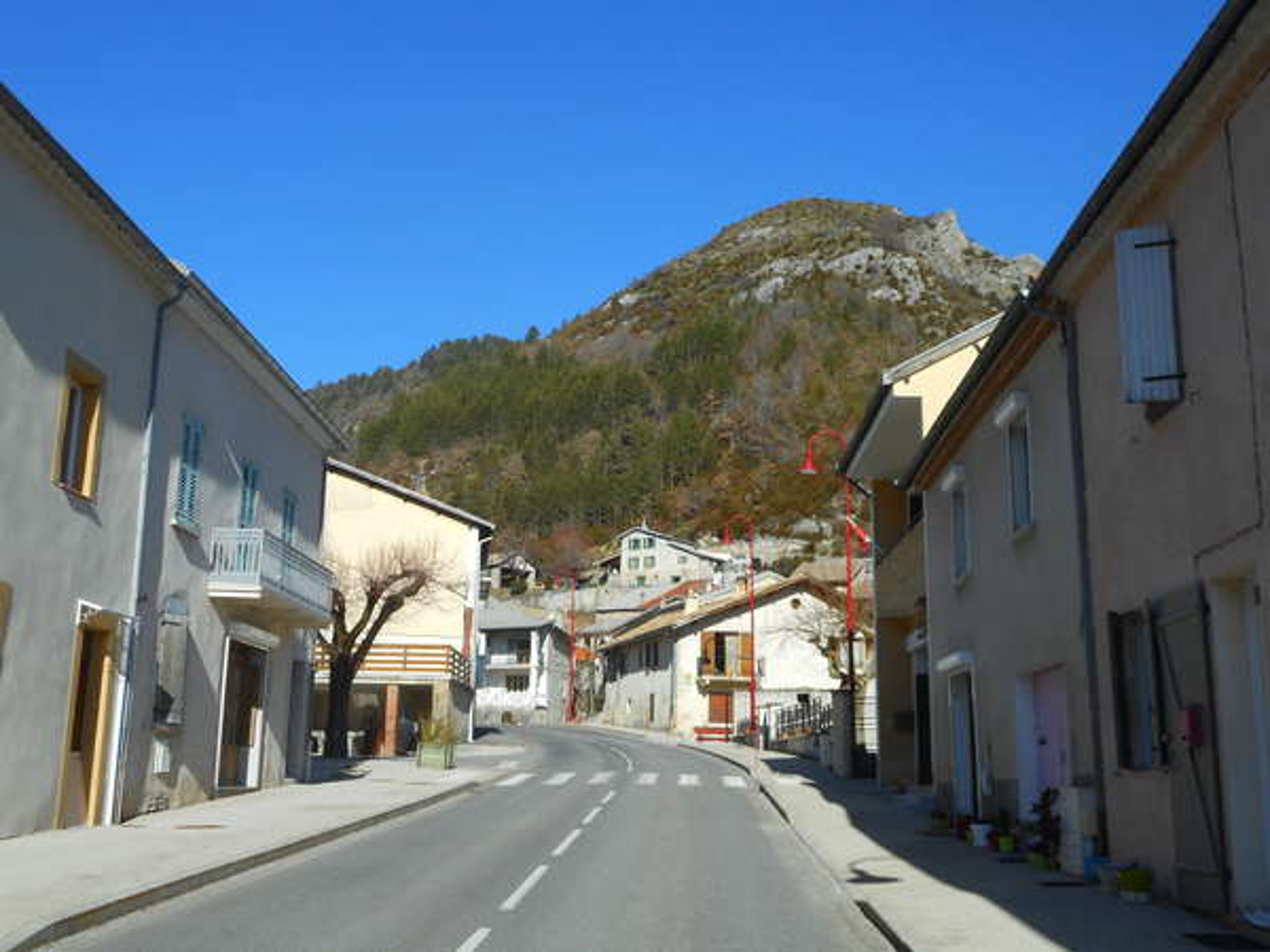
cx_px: 635
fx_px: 1431
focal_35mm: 39
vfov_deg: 36.8
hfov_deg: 47.9
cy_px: 476
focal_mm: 6.9
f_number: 4.5
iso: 80
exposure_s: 1/640
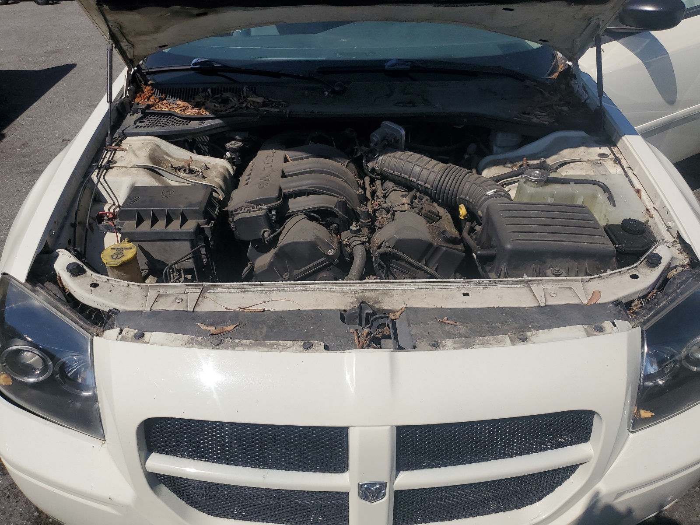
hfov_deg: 67.3
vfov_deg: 53.1
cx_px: 350
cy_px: 262
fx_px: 526
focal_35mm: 26
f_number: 1.5
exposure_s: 1/10000
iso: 50
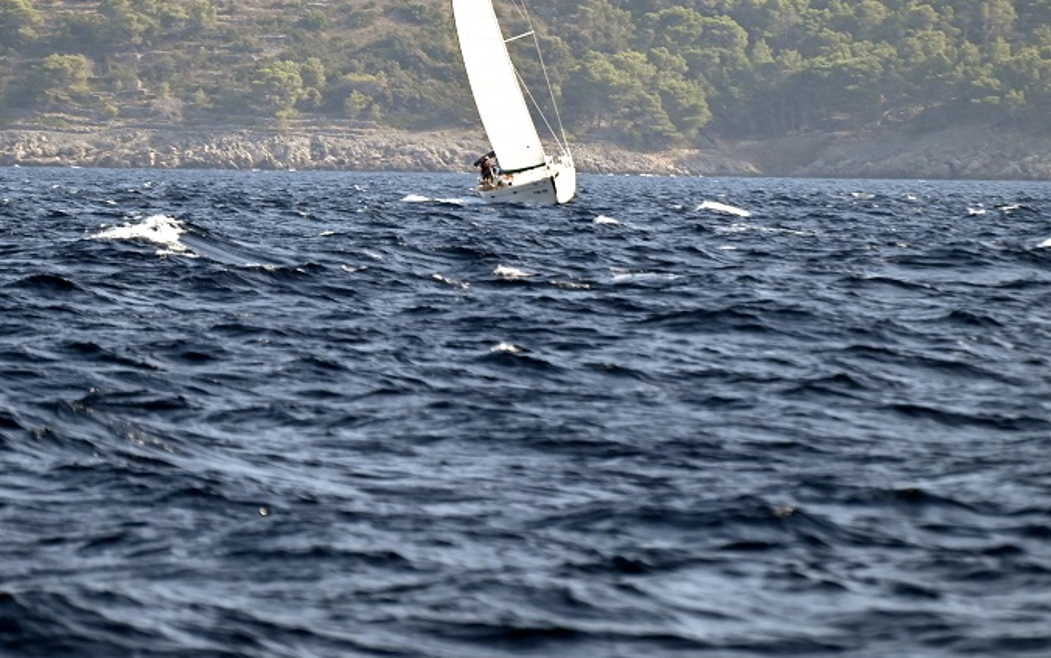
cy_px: 43
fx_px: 15157
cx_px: 535
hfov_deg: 4.0
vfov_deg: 2.5
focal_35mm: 529
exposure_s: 1/1000
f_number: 5.6
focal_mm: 270
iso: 320
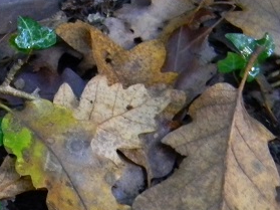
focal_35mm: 135
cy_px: 248
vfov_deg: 10.8
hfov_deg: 14.3
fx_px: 1092
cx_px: -31
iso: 400
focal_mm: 8.6
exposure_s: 1/24.8
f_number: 3.9
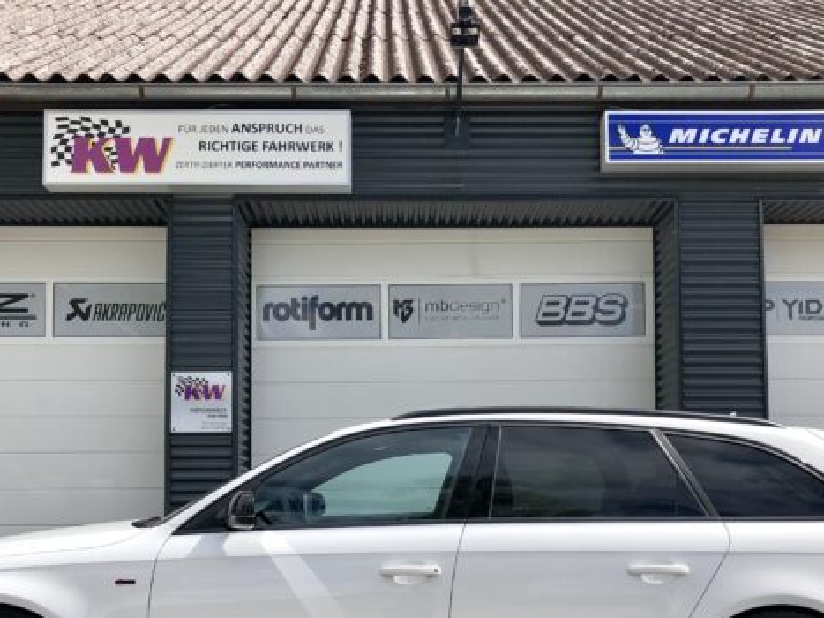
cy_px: 456
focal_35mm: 42
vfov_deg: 33.7
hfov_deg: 44.8
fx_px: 1000
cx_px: 409
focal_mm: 3.99
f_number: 1.8
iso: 20
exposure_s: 1/2288
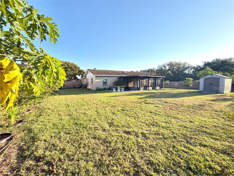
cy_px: 88
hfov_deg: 102.1
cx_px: 117
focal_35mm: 14
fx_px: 95
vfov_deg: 85.7
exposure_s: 1/207
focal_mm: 2.22
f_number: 2.2
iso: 64
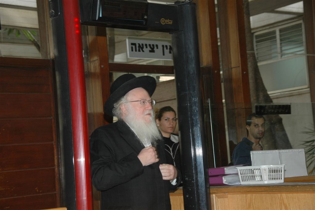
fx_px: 603
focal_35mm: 69
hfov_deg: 29.3
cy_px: 105
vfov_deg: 19.7
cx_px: 158
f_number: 5
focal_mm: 46
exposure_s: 1/60
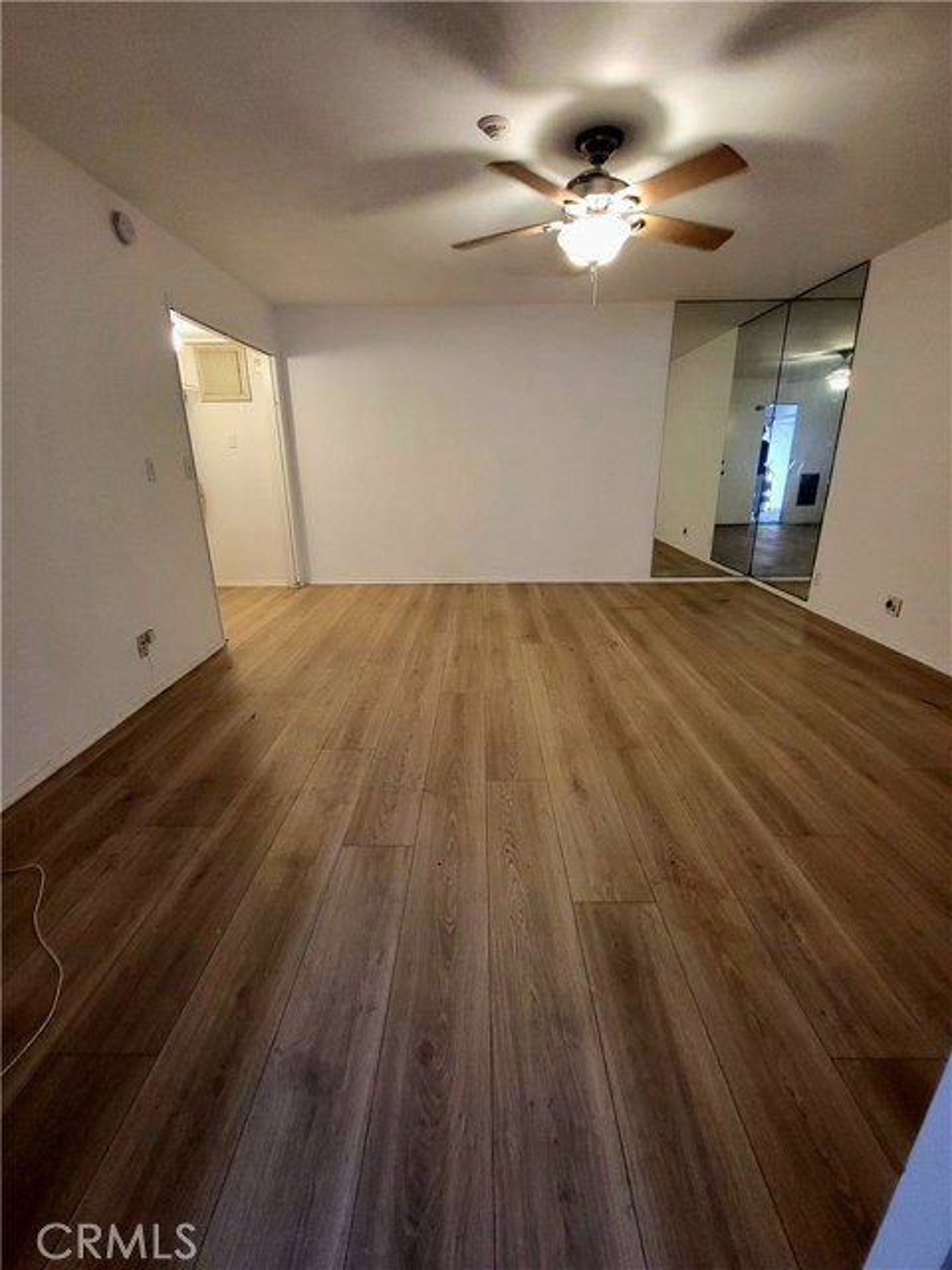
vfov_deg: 106.2
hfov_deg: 89.9
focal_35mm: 13
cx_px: 476
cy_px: 635
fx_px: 477
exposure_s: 1/30
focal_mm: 1.74
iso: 400
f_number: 2.2
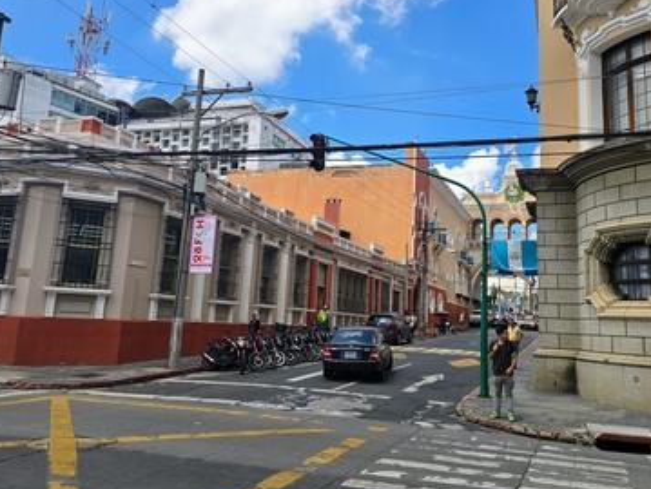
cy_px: 213
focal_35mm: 32
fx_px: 602
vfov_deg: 44.1
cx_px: 354
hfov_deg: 56.7
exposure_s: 1/673
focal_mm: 6.3
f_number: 1.7
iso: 12
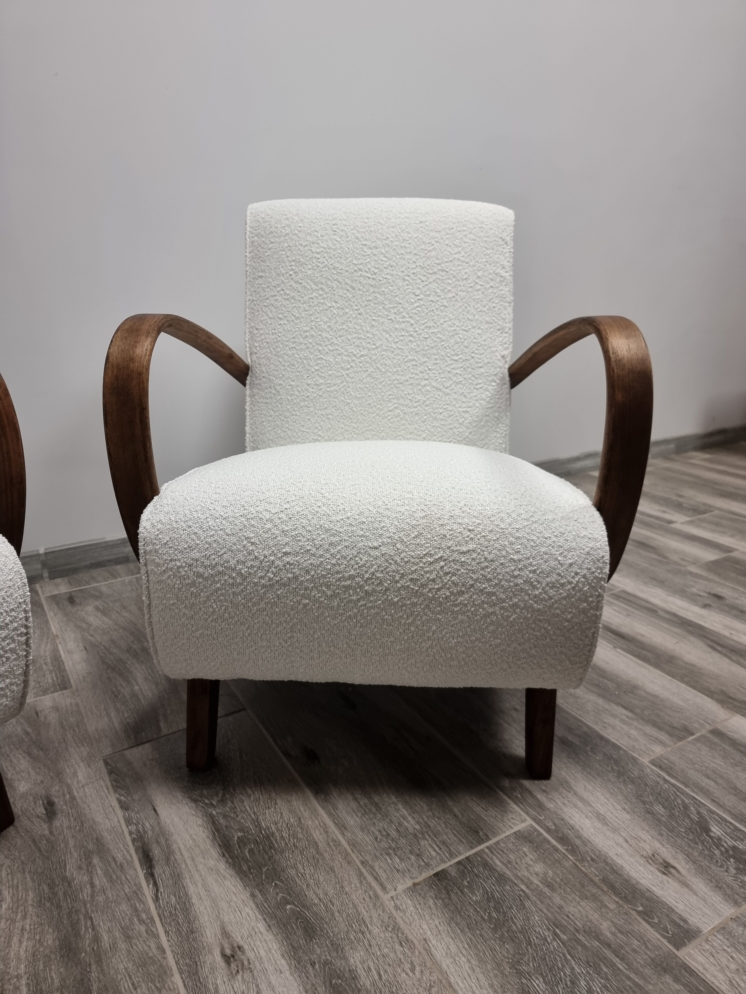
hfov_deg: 56.8
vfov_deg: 71.6
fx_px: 690
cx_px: 373
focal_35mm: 24
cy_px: 497
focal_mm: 6.7
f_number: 1.8
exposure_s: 1/100
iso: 250
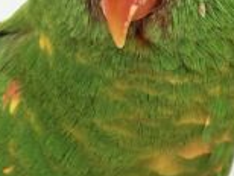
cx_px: 319
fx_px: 1462
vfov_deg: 6.9
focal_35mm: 216
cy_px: 94
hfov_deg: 9.0
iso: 50
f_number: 1.6
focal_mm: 5.96
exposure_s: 1/50
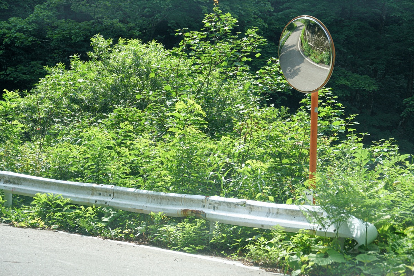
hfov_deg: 23.8
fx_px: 983
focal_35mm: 86
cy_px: 138
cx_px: 207
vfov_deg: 16.0
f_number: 4
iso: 100
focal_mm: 57
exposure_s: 1/250
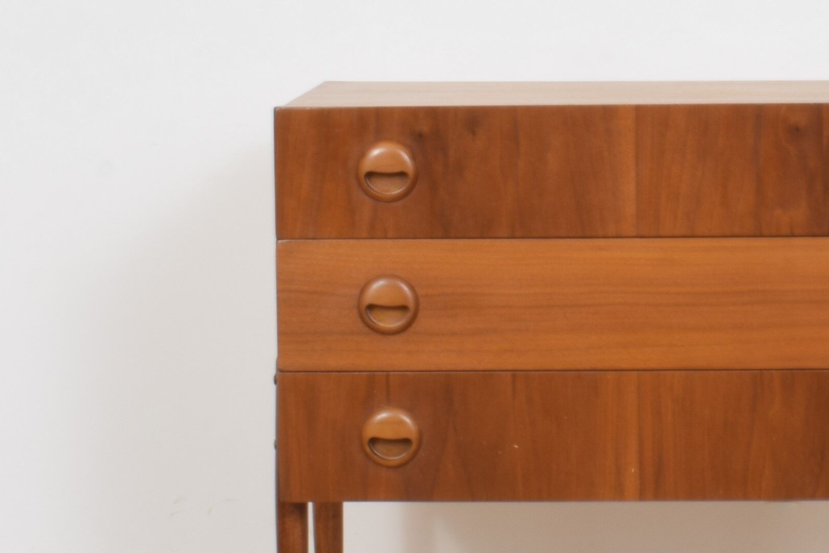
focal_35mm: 134
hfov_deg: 15.2
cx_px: 648
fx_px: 3086
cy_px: 177
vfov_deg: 10.2
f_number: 25
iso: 100
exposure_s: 5
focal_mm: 24
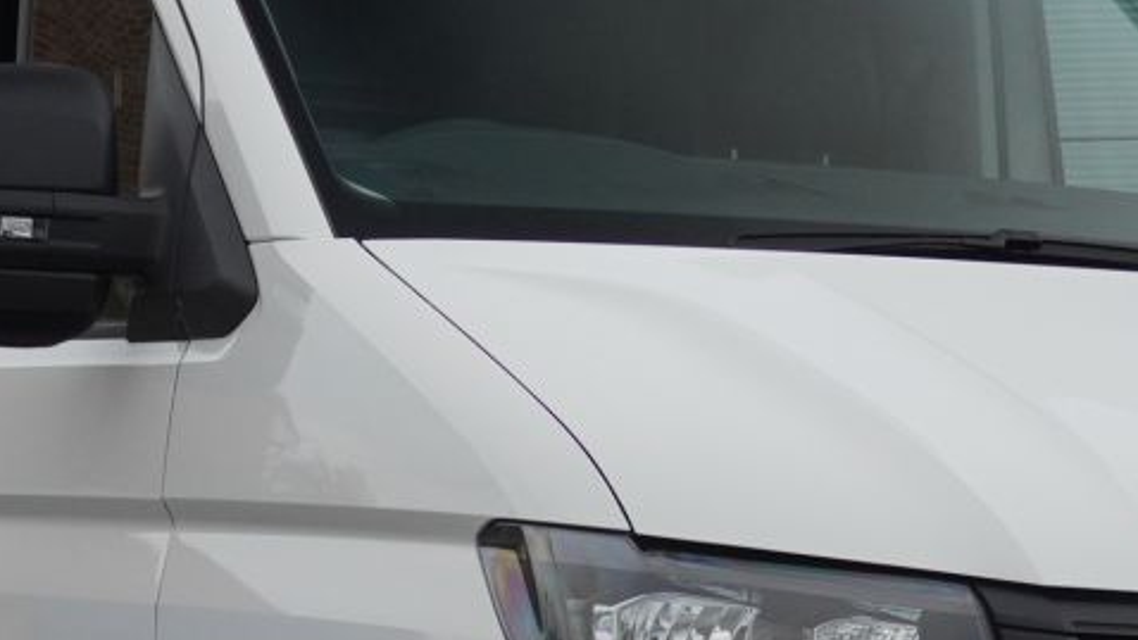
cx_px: 471
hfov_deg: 11.4
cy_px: 673
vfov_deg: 6.4
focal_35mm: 189
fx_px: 5704
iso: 800
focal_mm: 36
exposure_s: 1/200
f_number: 5.6
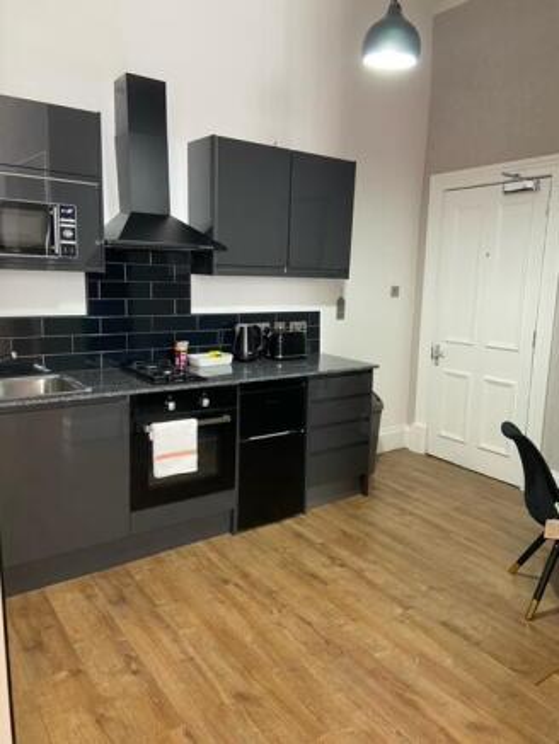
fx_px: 560
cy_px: 372
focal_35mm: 26
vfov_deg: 67.3
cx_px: 280
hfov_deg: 53.1
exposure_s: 1/60
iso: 250
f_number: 1.8
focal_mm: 4.25
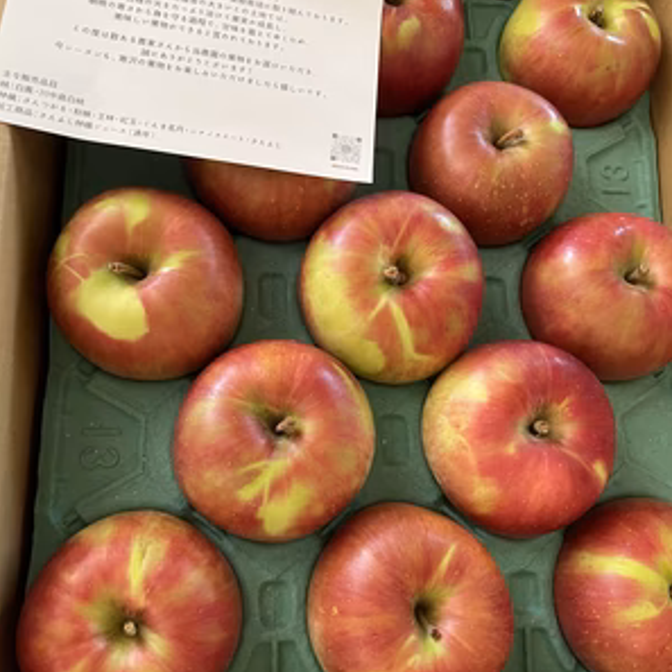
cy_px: 326
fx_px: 681
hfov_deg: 52.5
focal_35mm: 31
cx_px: 337
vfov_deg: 52.5
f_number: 1.6
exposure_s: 1/60
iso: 400
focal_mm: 5.1
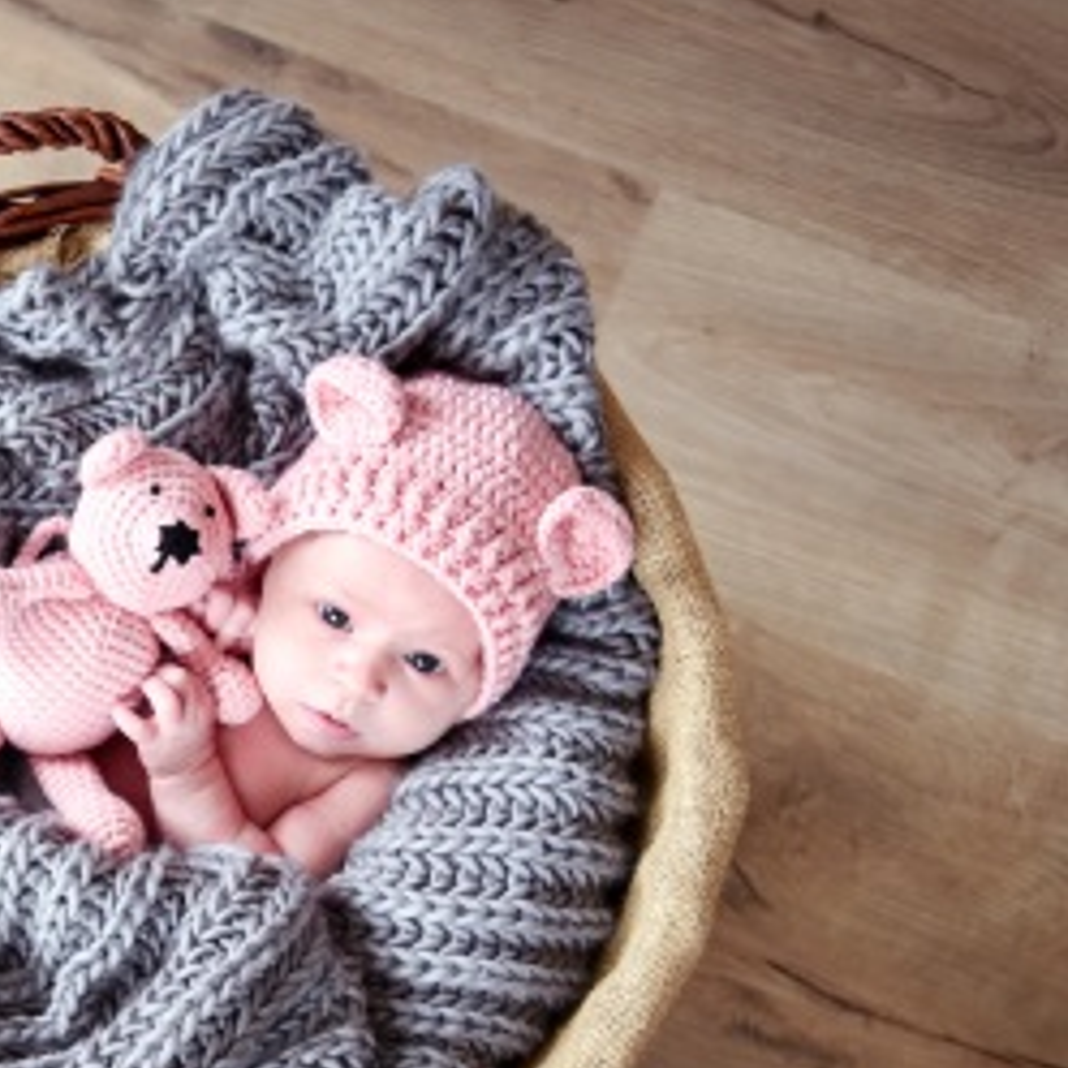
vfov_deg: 22.0
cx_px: -112
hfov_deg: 21.1
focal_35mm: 78
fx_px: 2723
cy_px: 818
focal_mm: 38
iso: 500
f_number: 4
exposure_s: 1/60
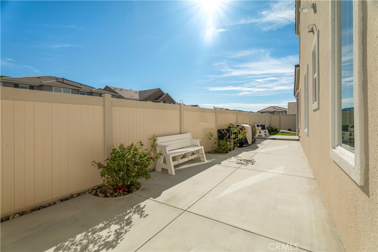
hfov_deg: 96.7
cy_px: 126
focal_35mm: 16
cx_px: 189
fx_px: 168
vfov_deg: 73.8
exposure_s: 1/800
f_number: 8
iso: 400
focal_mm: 16
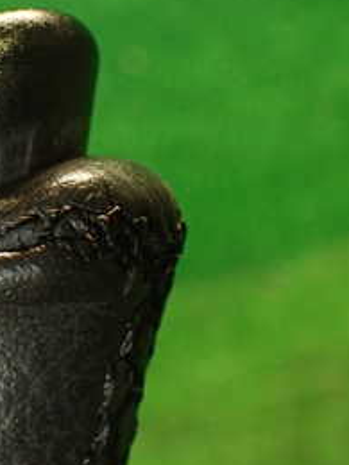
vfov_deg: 23.5
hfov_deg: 17.3
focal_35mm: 83
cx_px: -18
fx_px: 1116
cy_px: 190
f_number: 2.5
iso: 640
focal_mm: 6.37
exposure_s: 1/40
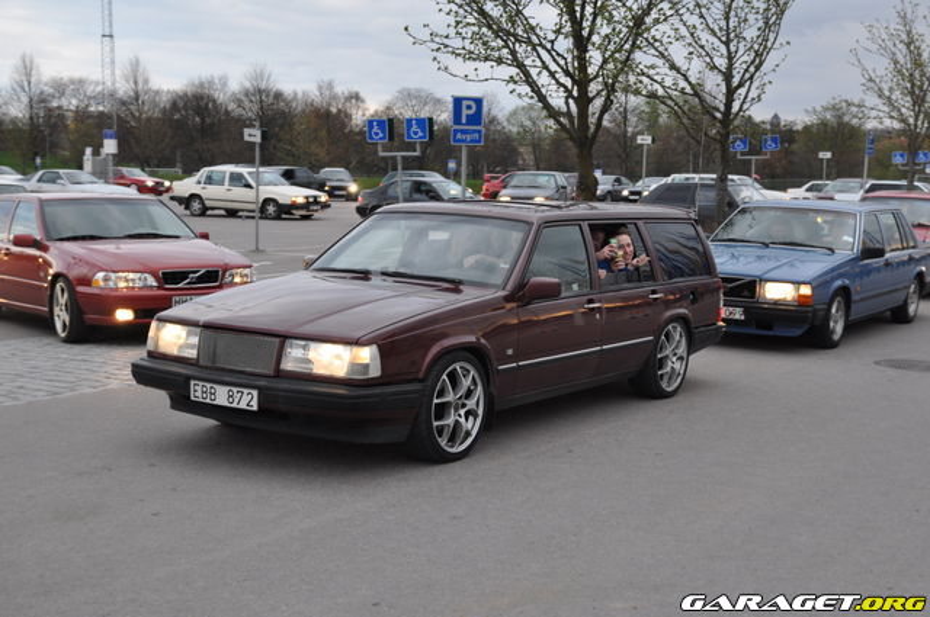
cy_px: 308
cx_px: 465
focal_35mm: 51
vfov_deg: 26.4
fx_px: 1316
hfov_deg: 38.9
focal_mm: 34
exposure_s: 1/80
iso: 400
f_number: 4.5
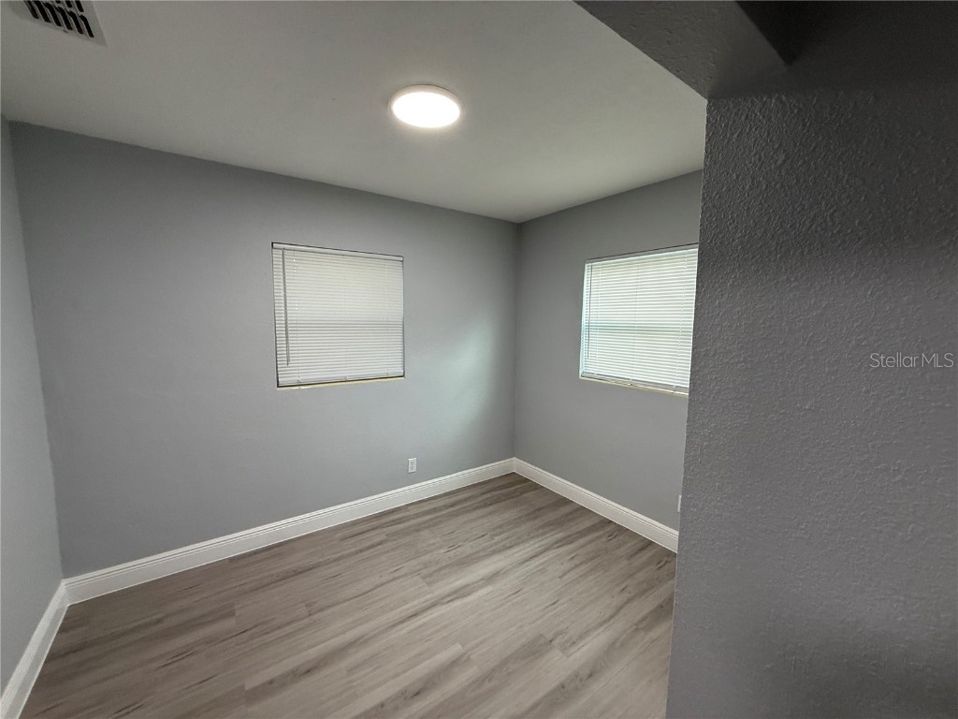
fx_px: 387
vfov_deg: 85.7
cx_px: 479
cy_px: 360
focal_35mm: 14
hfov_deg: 102.1
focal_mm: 2.22
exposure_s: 1/120
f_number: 2.2
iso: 160
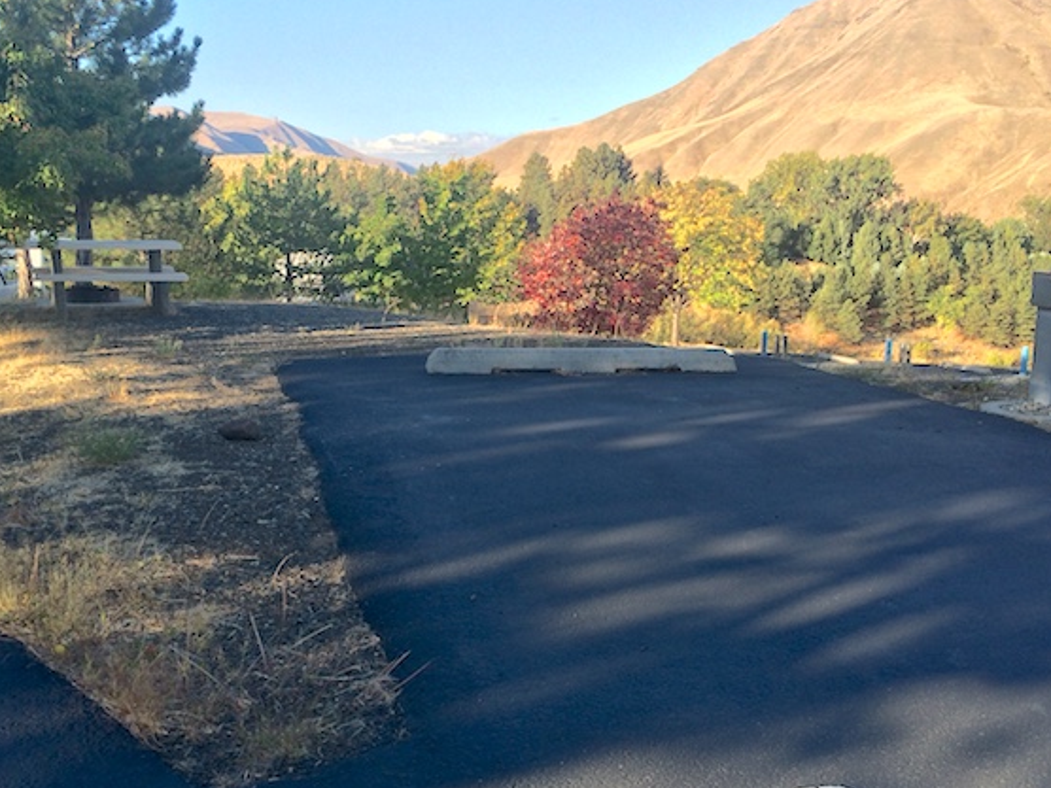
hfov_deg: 49.0
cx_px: 556
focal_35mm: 38
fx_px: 1154
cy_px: 457
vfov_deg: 37.6
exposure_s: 1/612
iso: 32
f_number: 2.2
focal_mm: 4.15
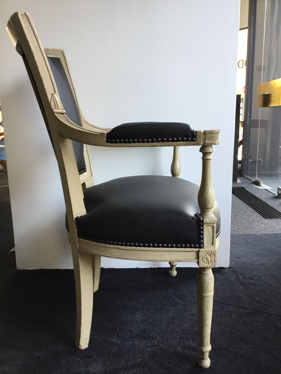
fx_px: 336
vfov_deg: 58.4
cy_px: 187
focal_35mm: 31
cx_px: 140
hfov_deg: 45.4
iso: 40
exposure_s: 1/33
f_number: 2.4
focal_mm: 3.3
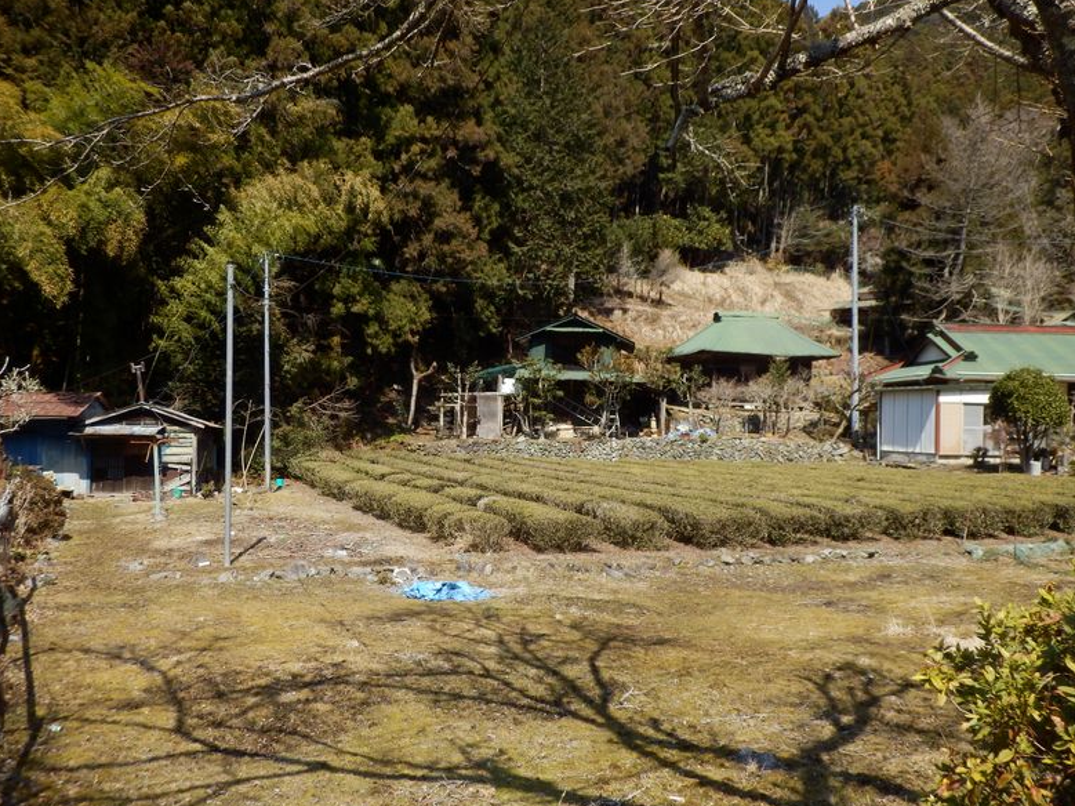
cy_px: 399
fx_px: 1180
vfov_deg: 37.7
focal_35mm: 38
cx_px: 545
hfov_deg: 49.0
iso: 80
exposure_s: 1/500
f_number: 3.9
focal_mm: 6.6
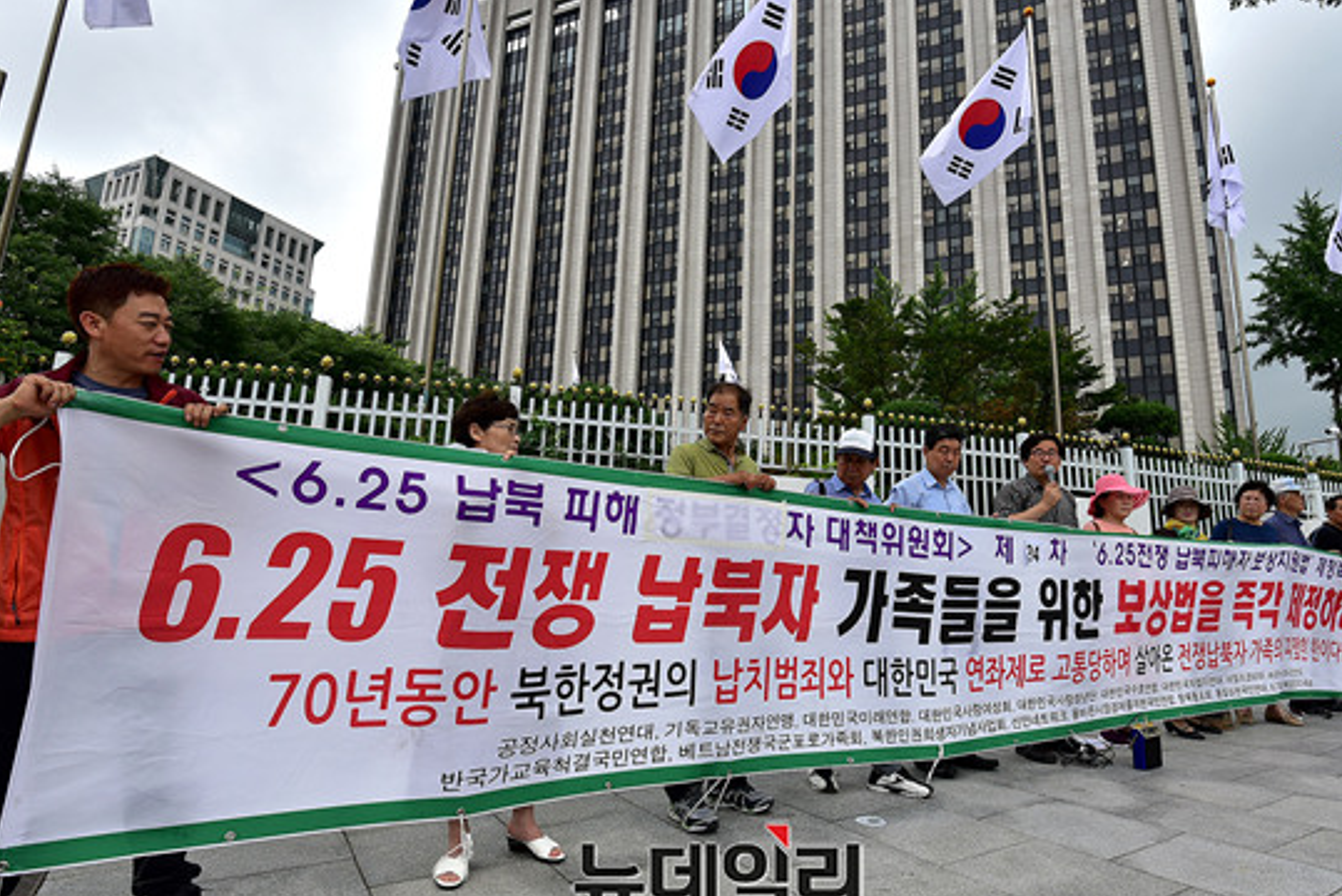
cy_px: 444
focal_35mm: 19
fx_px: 709
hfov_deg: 86.8
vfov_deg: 64.6
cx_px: 715
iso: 200
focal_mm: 16
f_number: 6.3
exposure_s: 1/640
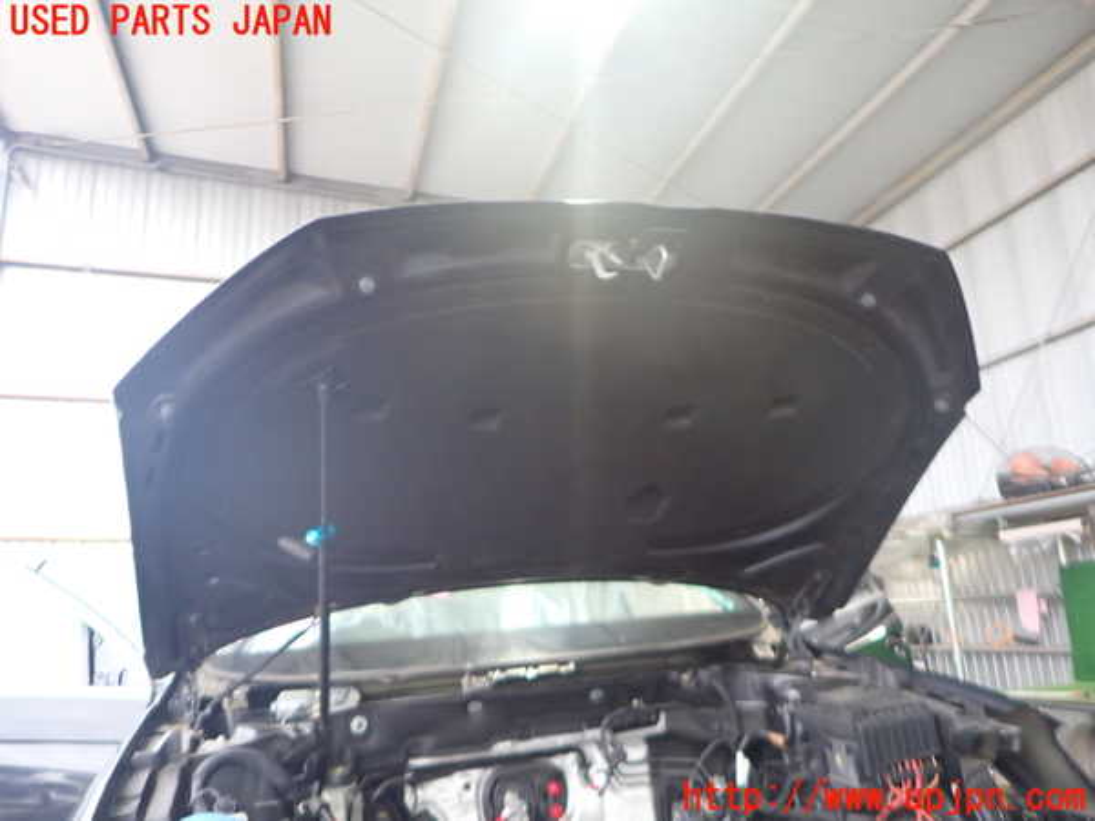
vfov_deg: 54.9
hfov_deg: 69.4
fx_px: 791
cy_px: 410
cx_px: 548
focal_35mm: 25
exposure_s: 1/30
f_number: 2
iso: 400
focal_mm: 4.5
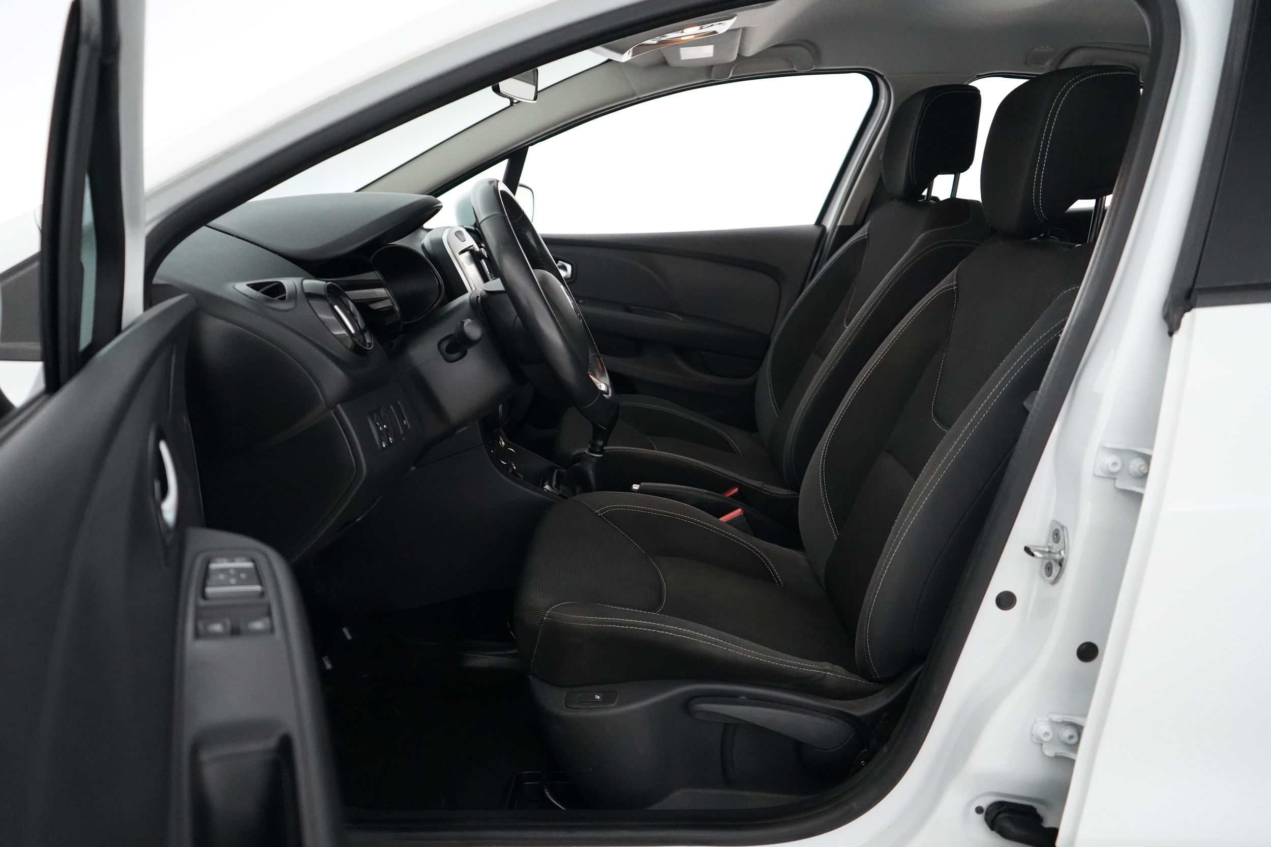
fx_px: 989
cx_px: 636
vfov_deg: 46.4
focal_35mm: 28
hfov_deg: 65.5
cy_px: 424
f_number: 3.5
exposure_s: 1/160
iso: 10000
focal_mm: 28
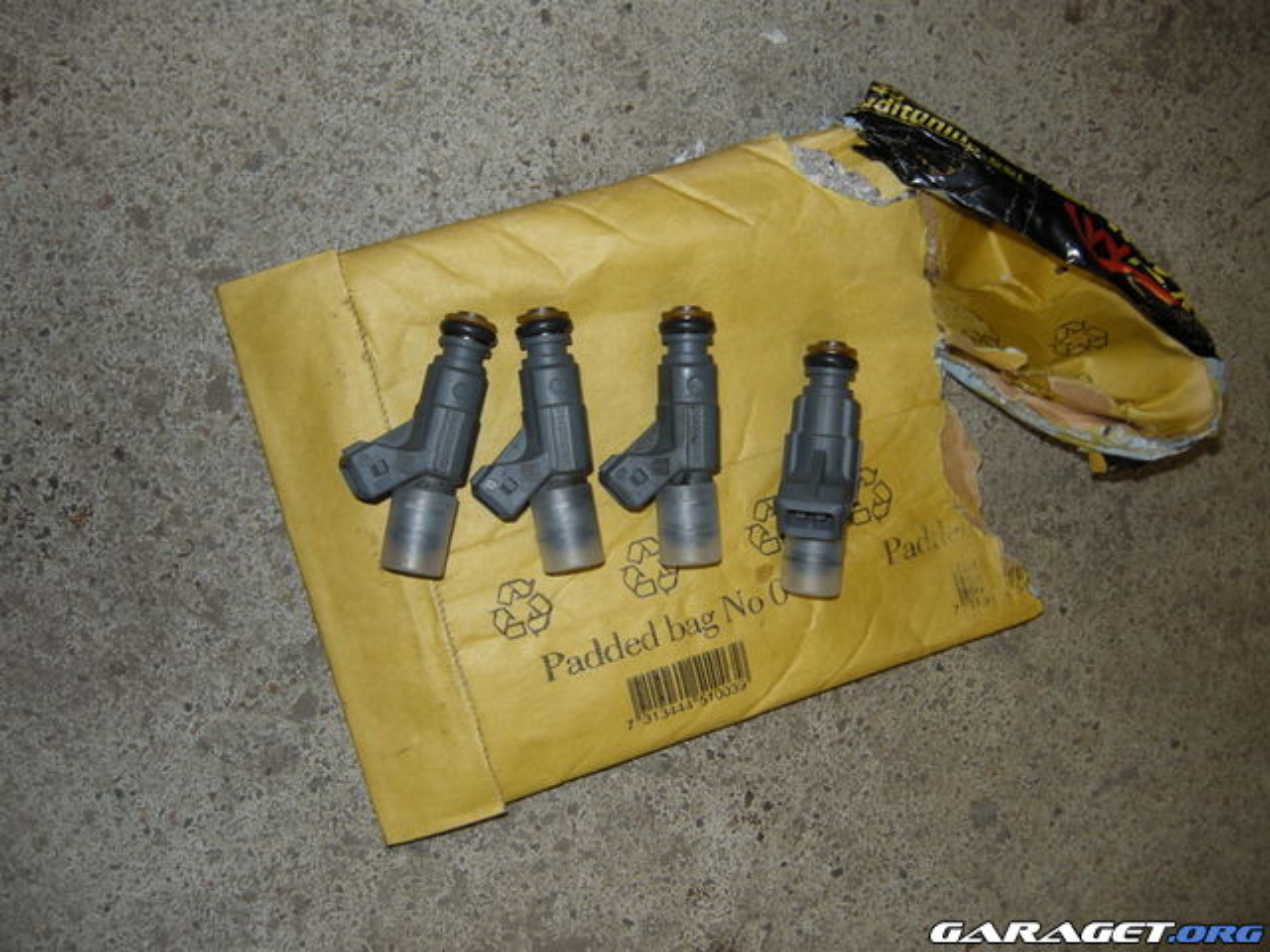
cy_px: 476
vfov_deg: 40.7
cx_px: 635
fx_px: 1284
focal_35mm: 35
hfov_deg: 52.6
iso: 64
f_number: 2.7
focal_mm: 7.5
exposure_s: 1/30
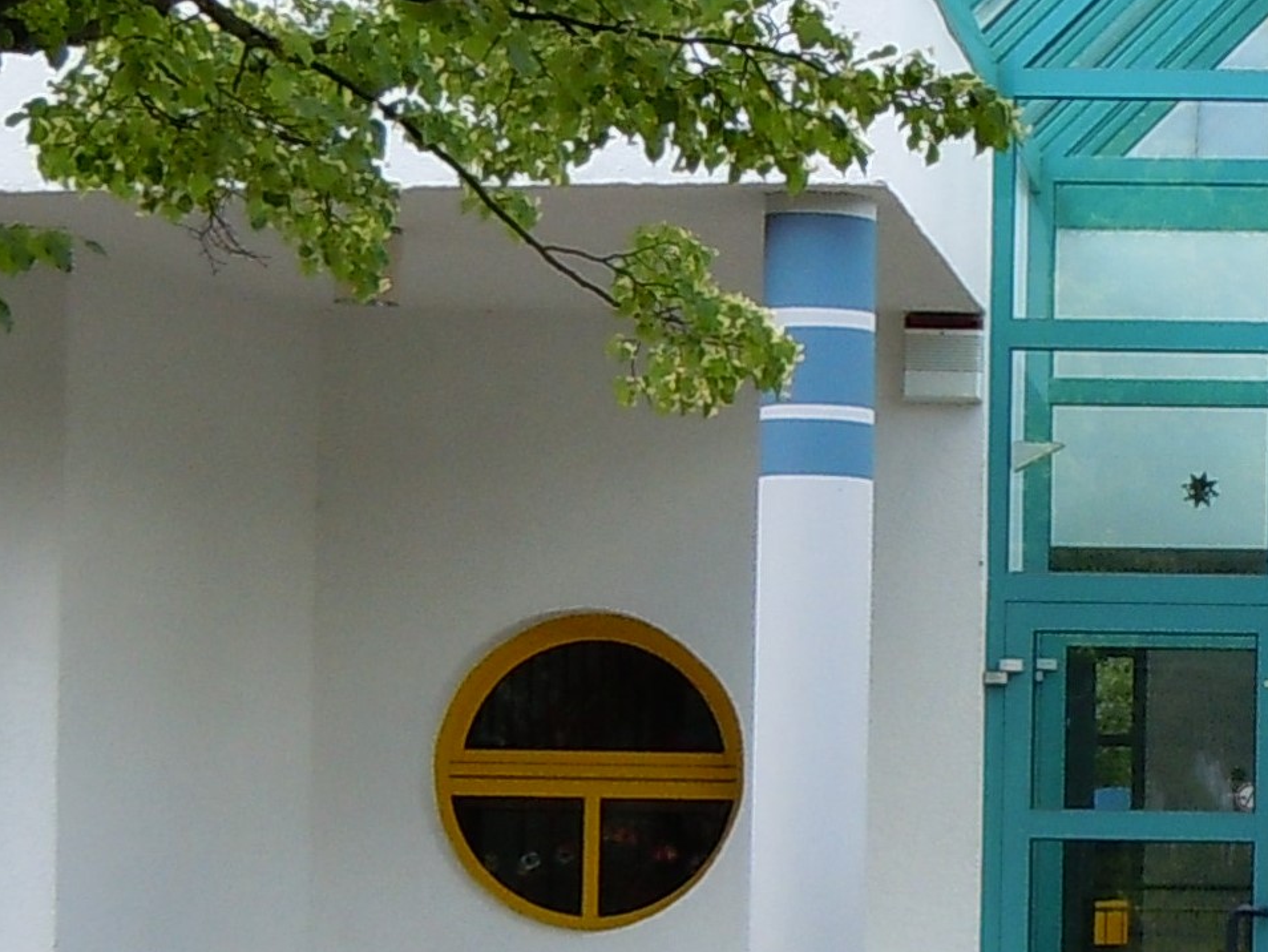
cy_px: 629
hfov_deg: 22.1
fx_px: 3078
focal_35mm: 84
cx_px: 1367
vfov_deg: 17.5
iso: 100
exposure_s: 1/200
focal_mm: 5.4
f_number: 3.5
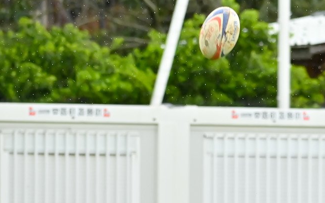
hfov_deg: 3.0
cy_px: 169
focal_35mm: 691
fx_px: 6118
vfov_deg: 1.9
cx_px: 403
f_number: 4
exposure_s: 1/1600
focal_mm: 220
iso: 1000
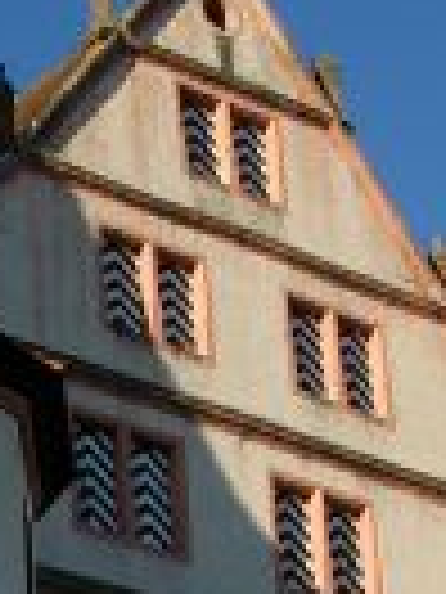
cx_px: -243
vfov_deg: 12.4
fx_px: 2663
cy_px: 756
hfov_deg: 9.3
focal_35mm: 155
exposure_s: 1/708
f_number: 4
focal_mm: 7.13
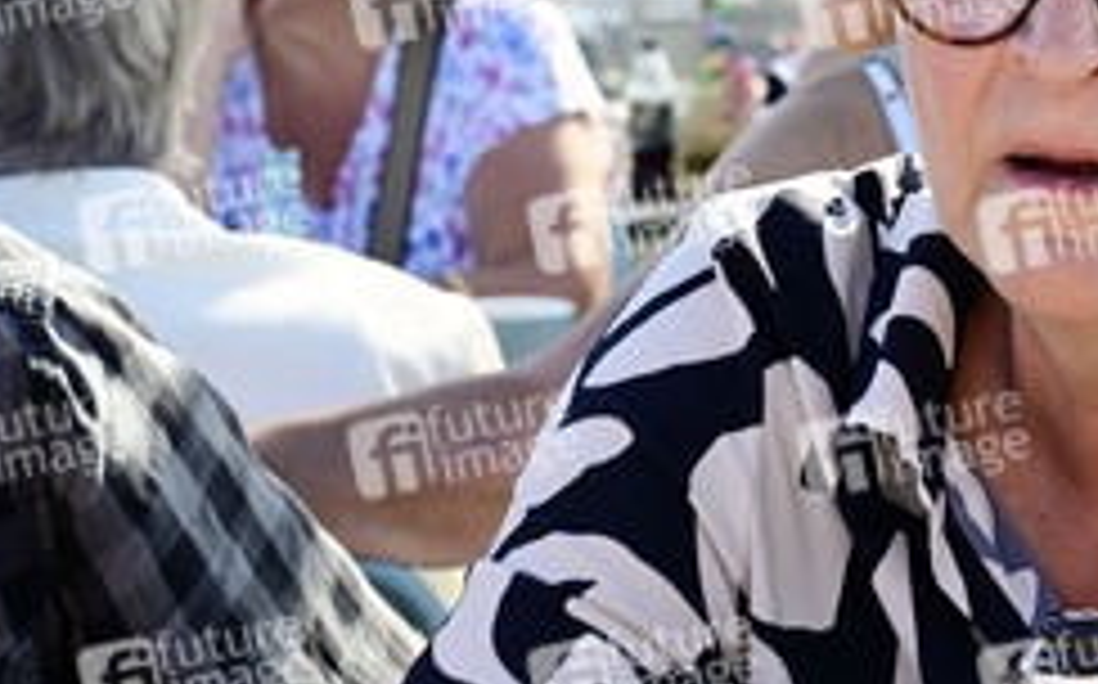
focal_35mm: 132
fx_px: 3946
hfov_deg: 15.7
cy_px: 108
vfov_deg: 9.9
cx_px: 974
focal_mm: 70
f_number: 10
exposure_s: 1/160
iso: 250
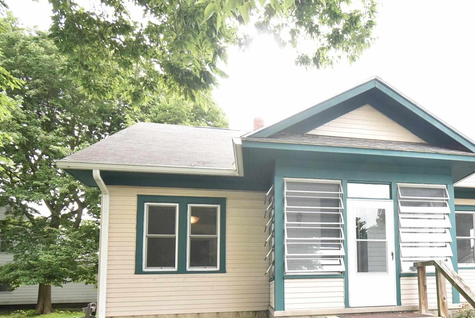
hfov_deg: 64.5
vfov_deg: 46.0
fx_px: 357
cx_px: 338
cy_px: 246
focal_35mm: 27
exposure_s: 1/125
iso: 400
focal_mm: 10
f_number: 4.5
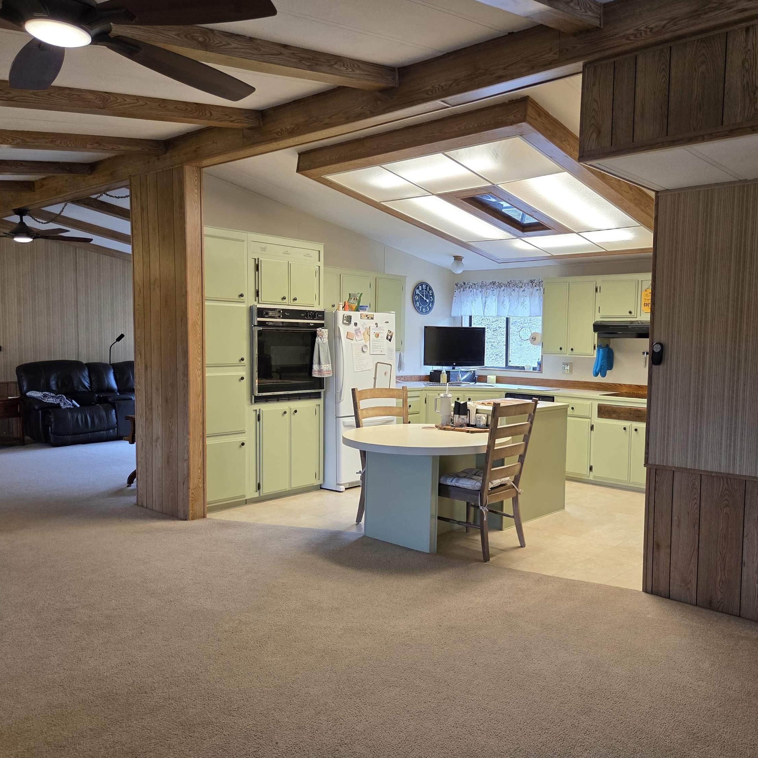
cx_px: 443
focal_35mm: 28
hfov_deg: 57.0
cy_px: 383
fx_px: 694
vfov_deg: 57.3
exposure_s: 1/120
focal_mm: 5.4
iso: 200
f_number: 1.8
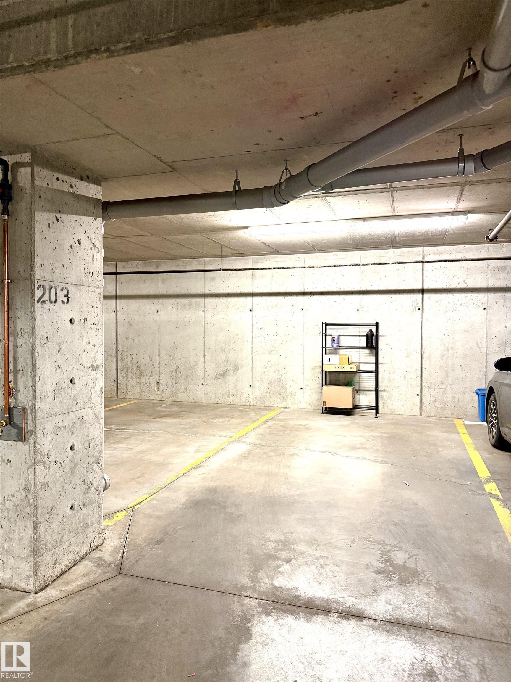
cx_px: 256
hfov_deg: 56.8
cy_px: 341
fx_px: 472
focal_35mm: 24
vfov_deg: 71.6
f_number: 1.78
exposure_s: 1/45
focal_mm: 6.76
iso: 500
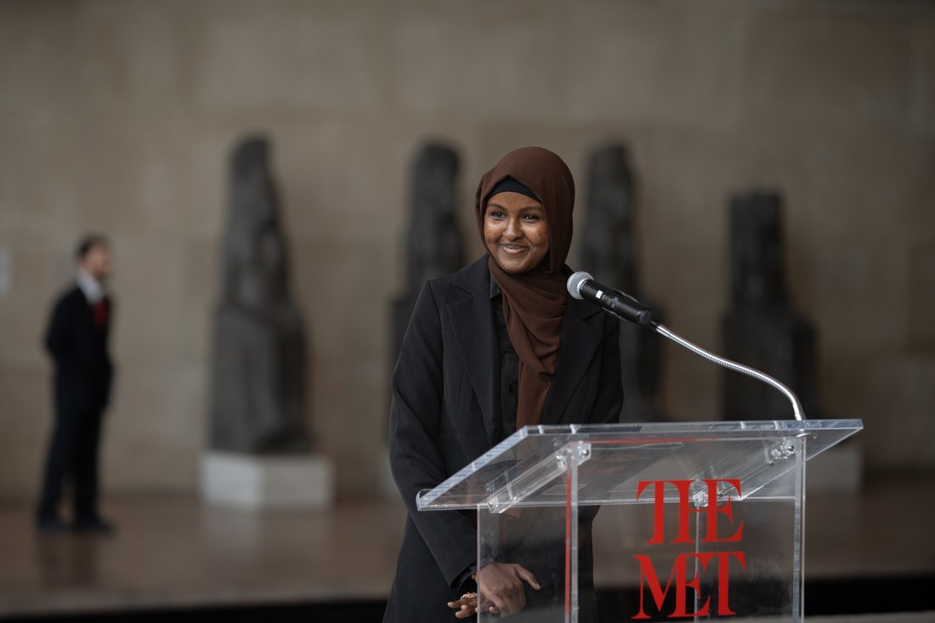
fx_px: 4025
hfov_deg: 13.3
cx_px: 468
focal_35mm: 155
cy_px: 312
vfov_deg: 8.9
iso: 400
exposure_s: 1/125
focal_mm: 155
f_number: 3.2
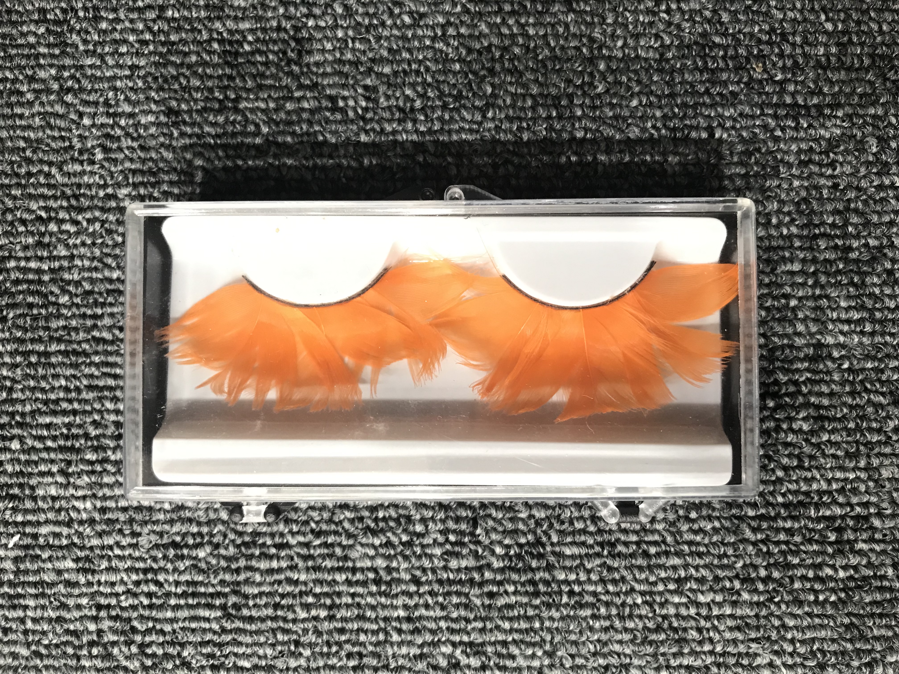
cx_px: 450
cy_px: 337
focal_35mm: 28
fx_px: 727
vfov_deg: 49.7
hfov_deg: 63.4
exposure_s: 1/15
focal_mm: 3.99
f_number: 1.8
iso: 50
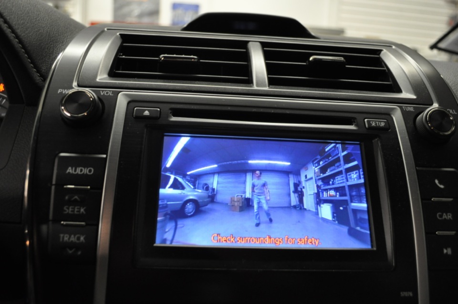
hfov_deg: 62.0
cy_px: 152
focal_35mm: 30
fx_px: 381
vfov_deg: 43.5
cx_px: 229
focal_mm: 20
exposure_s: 1/30
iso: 1250
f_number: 3.8
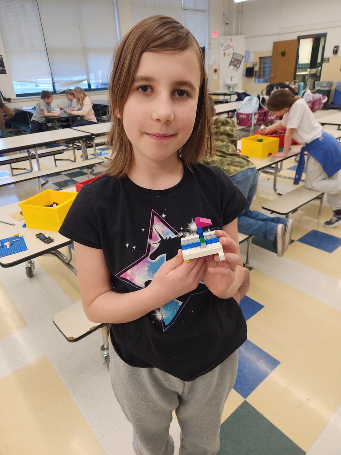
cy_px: 228
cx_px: 170
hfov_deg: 58.9
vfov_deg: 73.9
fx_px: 302
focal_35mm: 23
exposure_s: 1/120
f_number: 1.8
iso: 250
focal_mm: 5.4
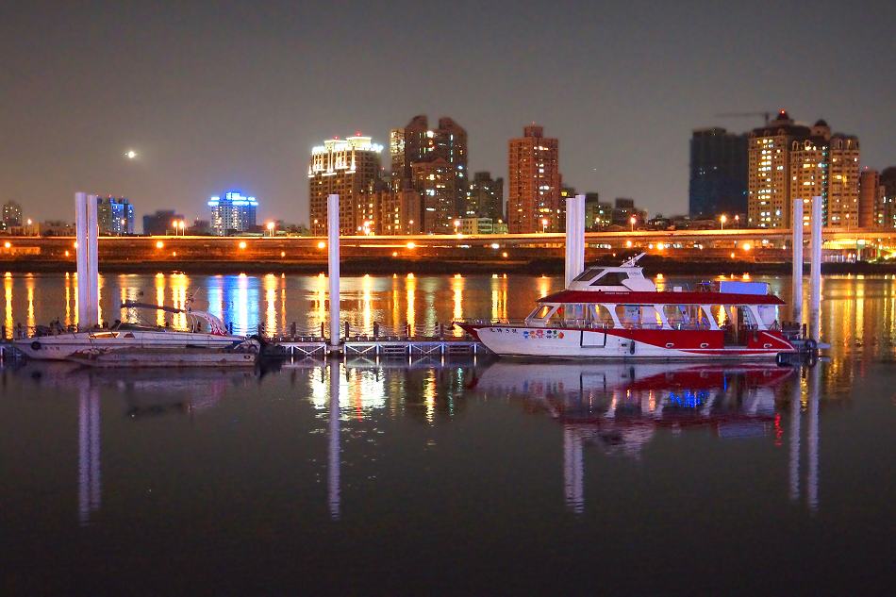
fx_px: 1306
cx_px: 448
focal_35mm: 52
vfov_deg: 25.7
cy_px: 298
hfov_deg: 37.9
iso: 1600
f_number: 2.8
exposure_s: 1/6
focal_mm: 35
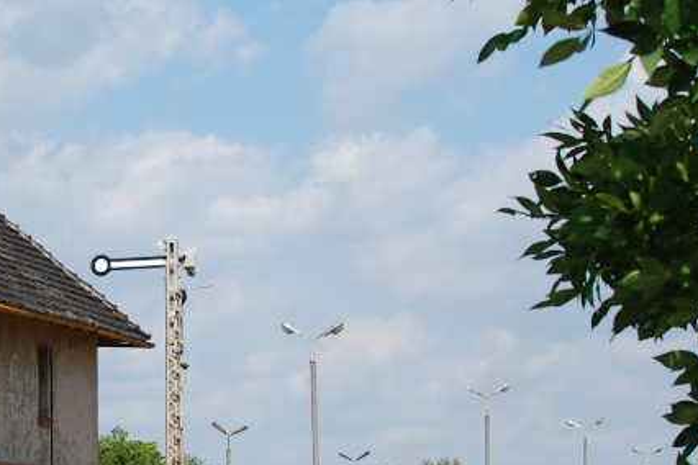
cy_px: 374
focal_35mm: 126
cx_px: 113
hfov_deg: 16.1
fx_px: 2447
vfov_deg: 10.8
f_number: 5
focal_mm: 35
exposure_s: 1/1600
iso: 200
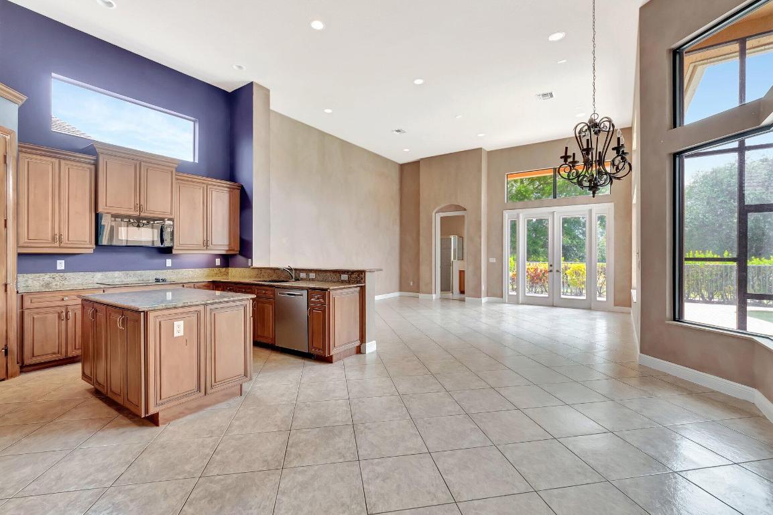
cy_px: 258
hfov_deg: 100.4
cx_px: 386
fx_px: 322
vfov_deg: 77.3
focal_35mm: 15
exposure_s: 1/15
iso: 640
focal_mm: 10
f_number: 8
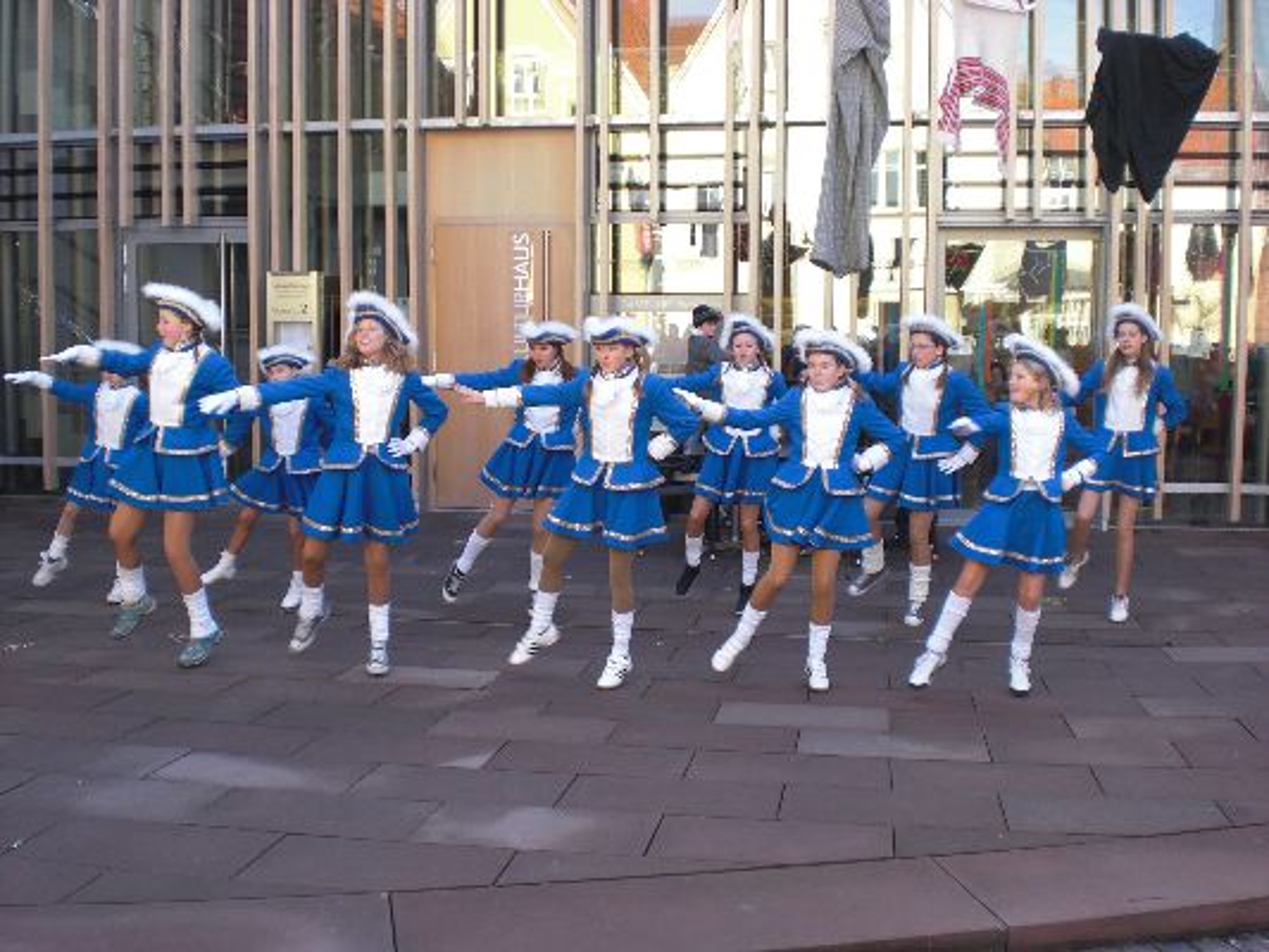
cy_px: 476
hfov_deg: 49.0
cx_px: 634
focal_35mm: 38
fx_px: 1393
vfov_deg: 37.7
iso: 64
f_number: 3.1
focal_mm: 6.3
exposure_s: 1/125
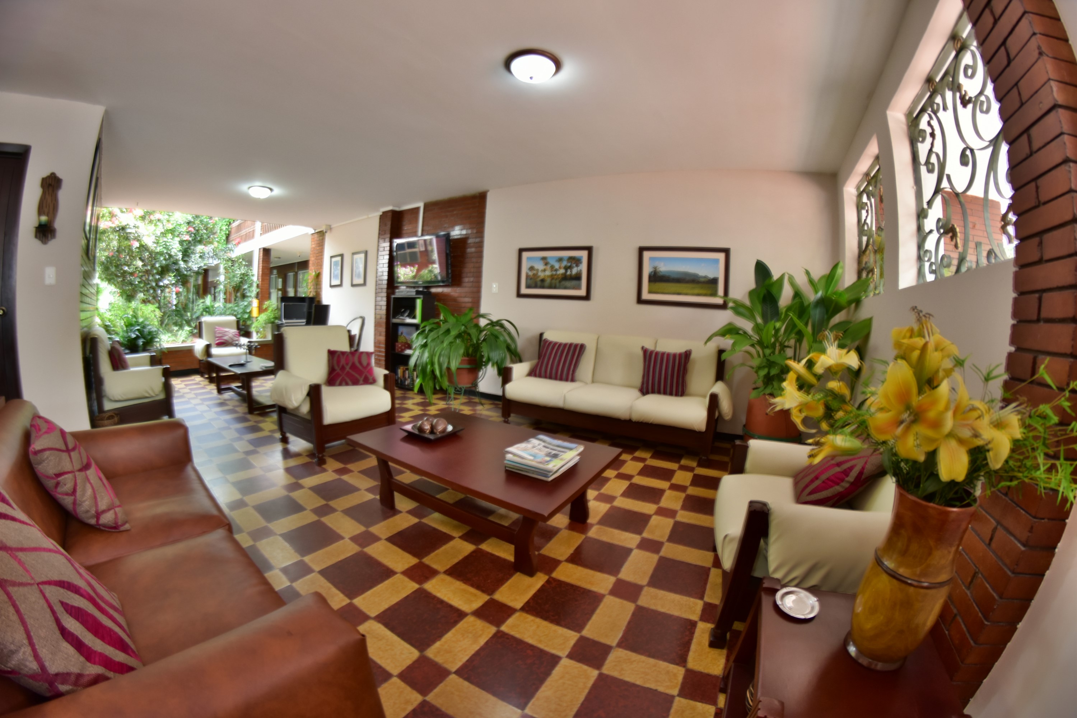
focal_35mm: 12
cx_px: 538
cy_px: 359
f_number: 3.5
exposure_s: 1/50
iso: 800
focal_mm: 8
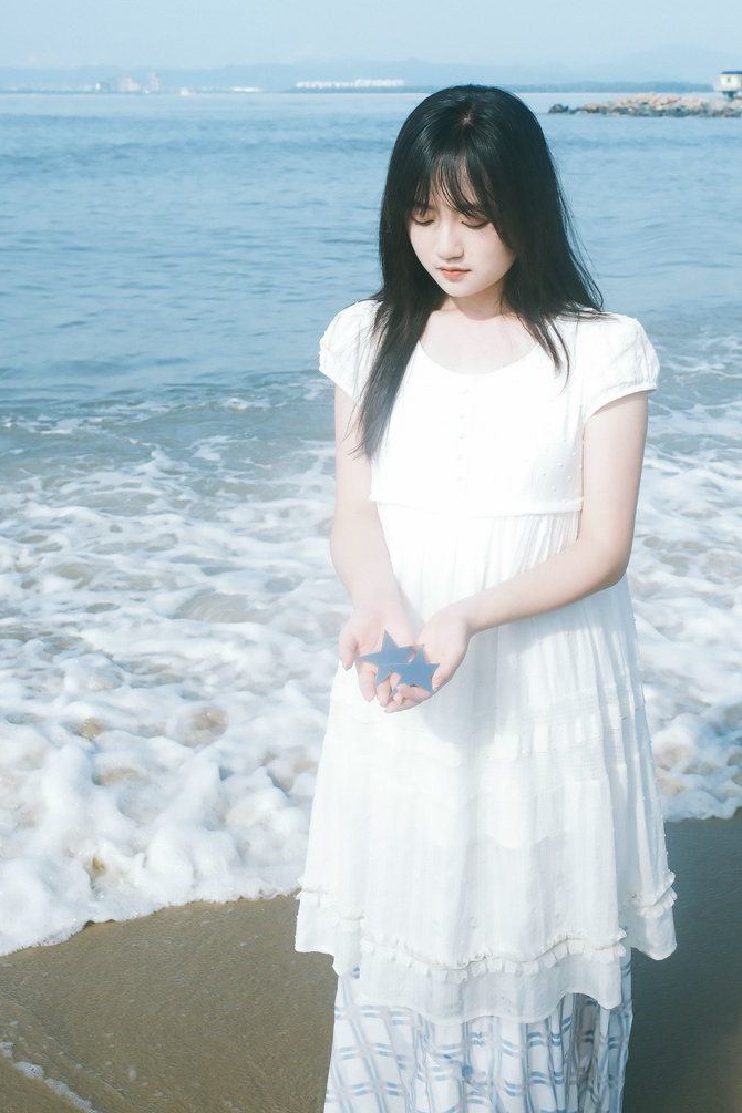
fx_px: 1453
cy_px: 372
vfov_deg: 41.4
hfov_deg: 28.5
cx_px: 470
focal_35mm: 47
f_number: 5.6
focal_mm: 23
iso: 160
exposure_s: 1/320
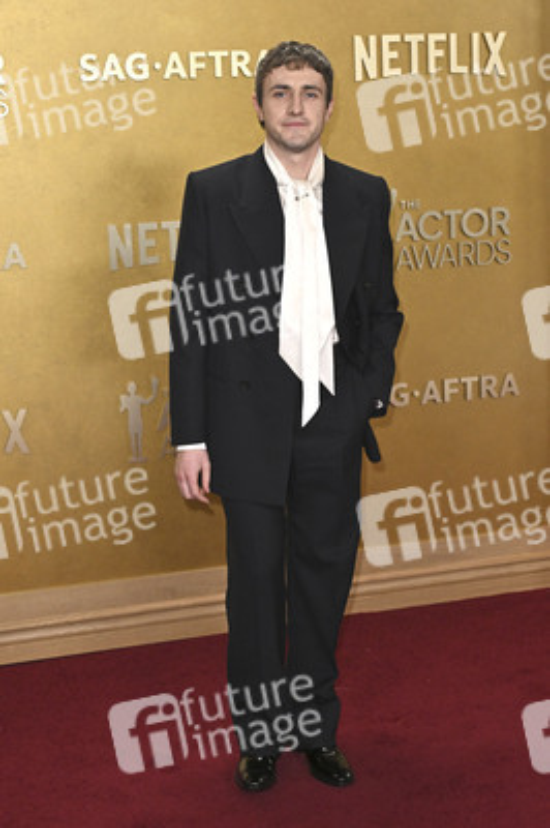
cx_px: 275
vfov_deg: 38.2
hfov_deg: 25.9
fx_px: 1194
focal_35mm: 52
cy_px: 414
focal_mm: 52
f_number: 6.3
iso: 2500
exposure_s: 1/320
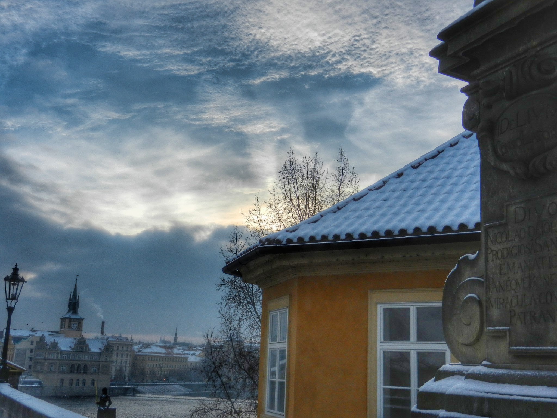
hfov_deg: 49.0
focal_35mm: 38
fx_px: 611
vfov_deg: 37.7
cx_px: 278
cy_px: 209
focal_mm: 6.9
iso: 160
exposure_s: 1/1000
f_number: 4
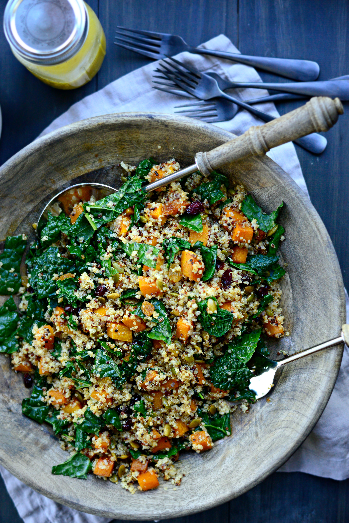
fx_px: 727
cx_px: 174
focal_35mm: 50
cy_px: 262
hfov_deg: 27.0
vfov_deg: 39.6
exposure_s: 1/500
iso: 1800
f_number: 2.8
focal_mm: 50
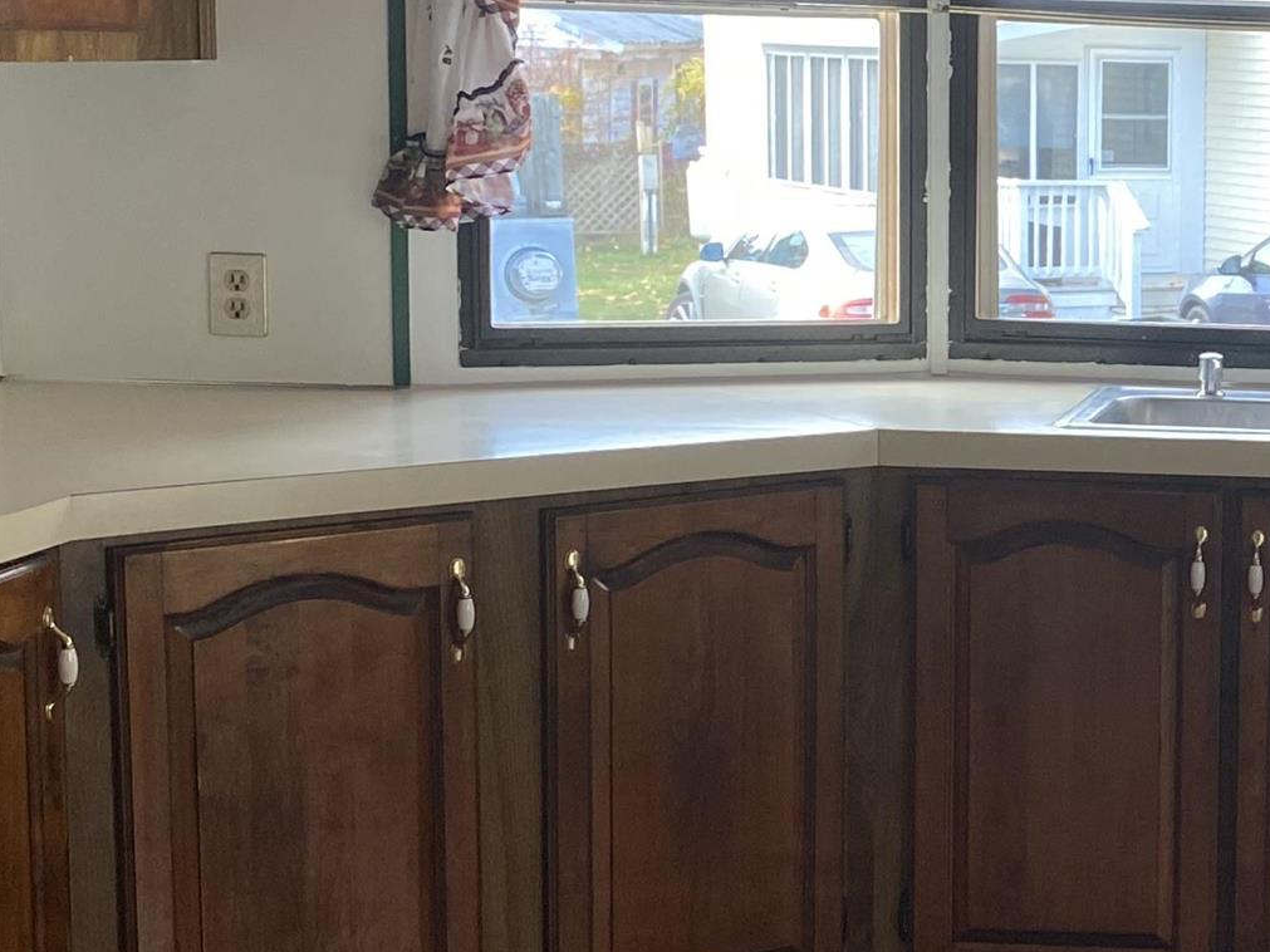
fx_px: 2898
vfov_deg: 18.6
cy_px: 381
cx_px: 1423
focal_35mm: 79
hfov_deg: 23.1
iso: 125
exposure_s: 1/116
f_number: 1.8
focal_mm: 4.25
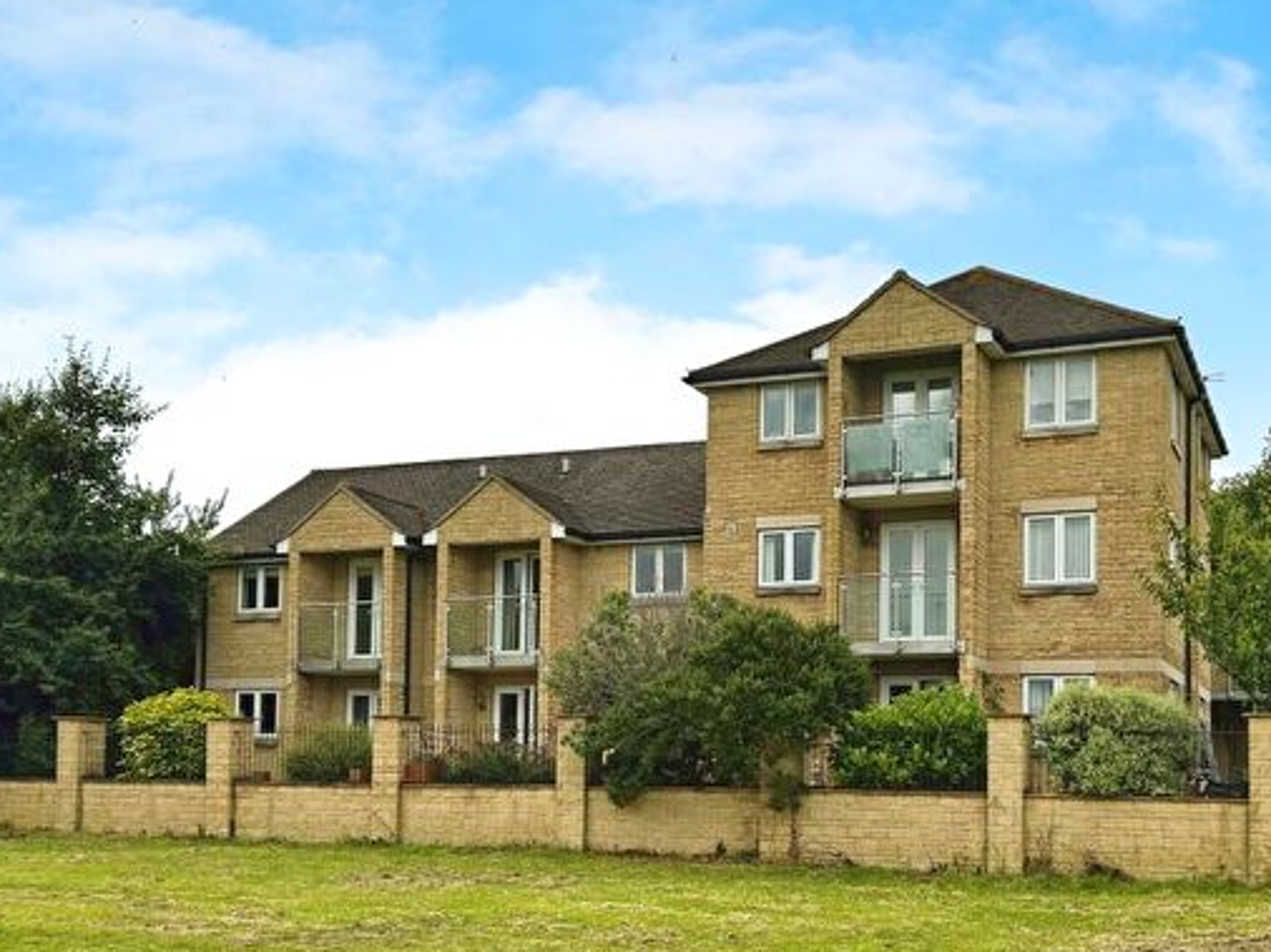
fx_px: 1321
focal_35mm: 36
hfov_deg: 50.8
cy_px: 519
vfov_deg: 39.6
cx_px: 804
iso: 50
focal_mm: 5.7
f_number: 1.5
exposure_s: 1/6211
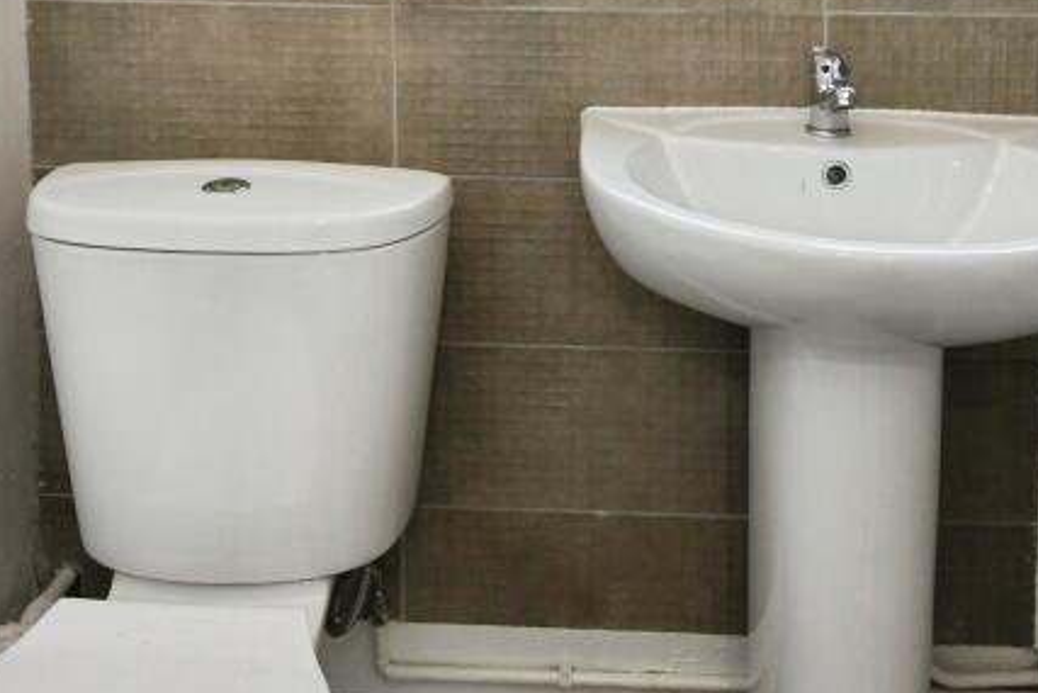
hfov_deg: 53.0
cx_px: 564
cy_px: 55
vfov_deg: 34.6
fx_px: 1038
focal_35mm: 36
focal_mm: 10
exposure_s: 1/60
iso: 800
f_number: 7.1
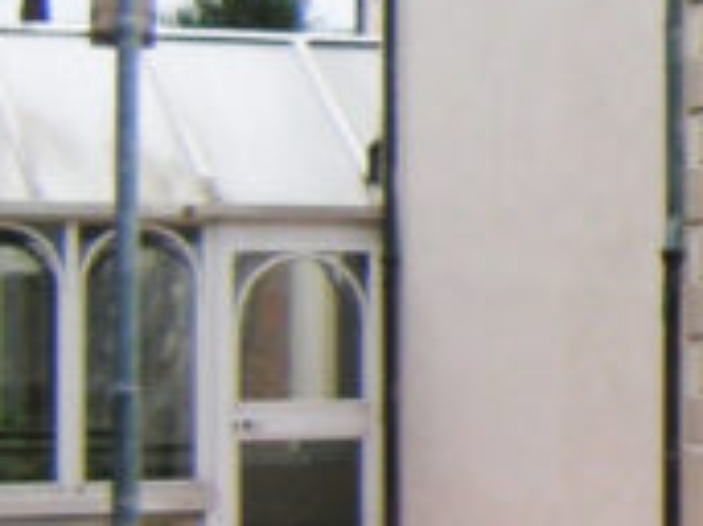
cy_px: 205
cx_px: 1570
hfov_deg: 10.5
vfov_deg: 8.8
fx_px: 3409
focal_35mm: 168
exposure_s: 1/64
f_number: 2.8
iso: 64
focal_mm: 4.7
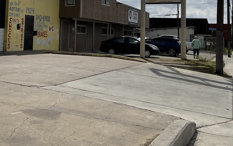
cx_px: 118
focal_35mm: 56
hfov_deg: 36.3
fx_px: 356
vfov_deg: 22.4
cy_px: 7
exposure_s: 1/6536
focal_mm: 3
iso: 16
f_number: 1.8
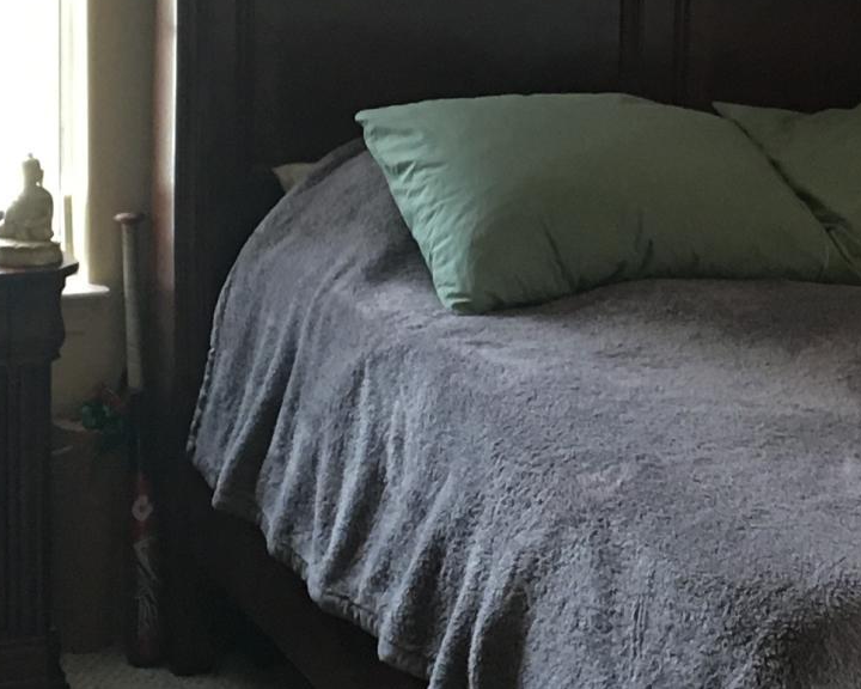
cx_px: 881
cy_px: 182
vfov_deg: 13.0
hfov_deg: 15.9
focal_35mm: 118
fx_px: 3007
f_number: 2.2
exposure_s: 1/30
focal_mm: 4.15
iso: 80
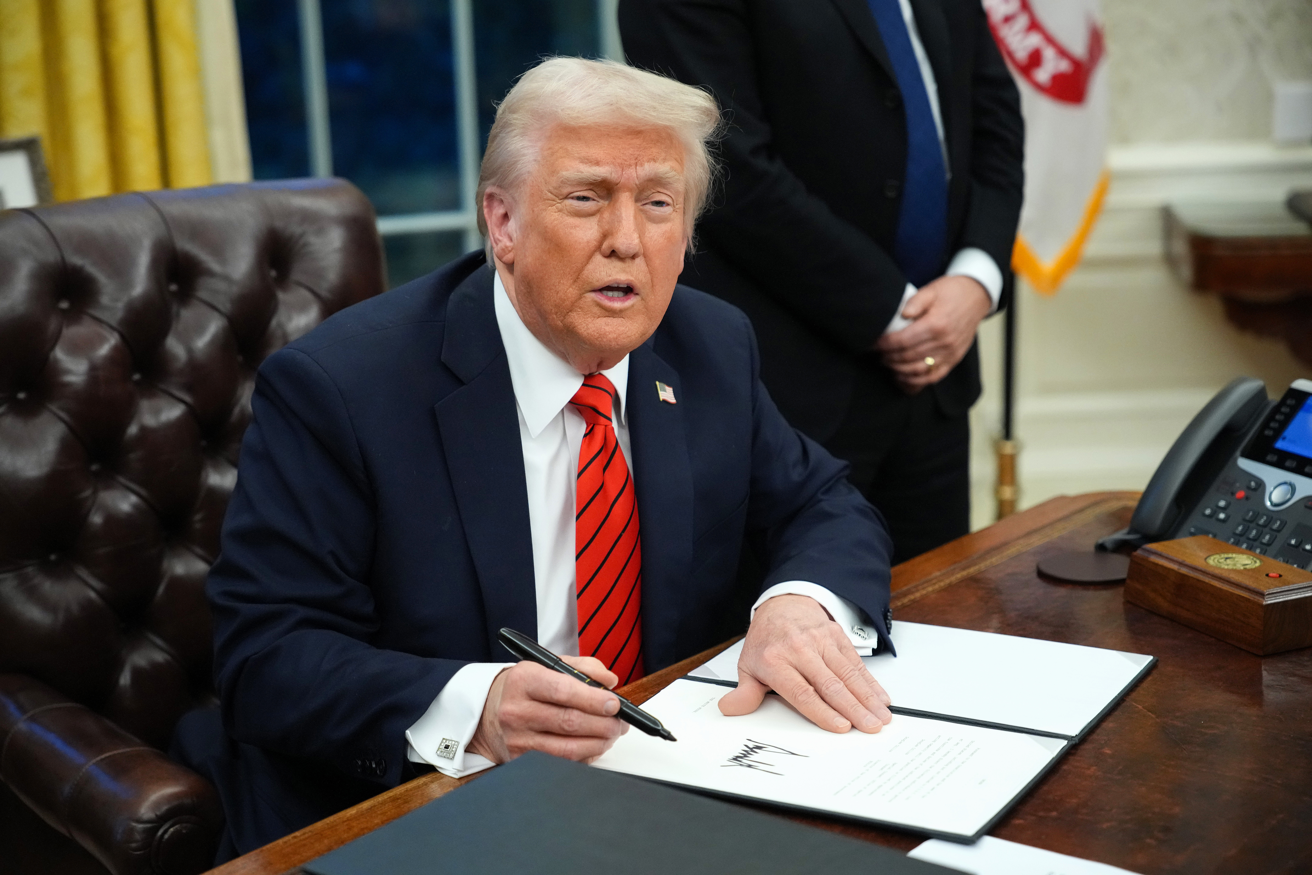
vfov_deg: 20.9
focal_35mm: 65
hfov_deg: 31.0
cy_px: 438
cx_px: 656
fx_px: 2369
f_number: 2.8
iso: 4000
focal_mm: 65
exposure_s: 1/800
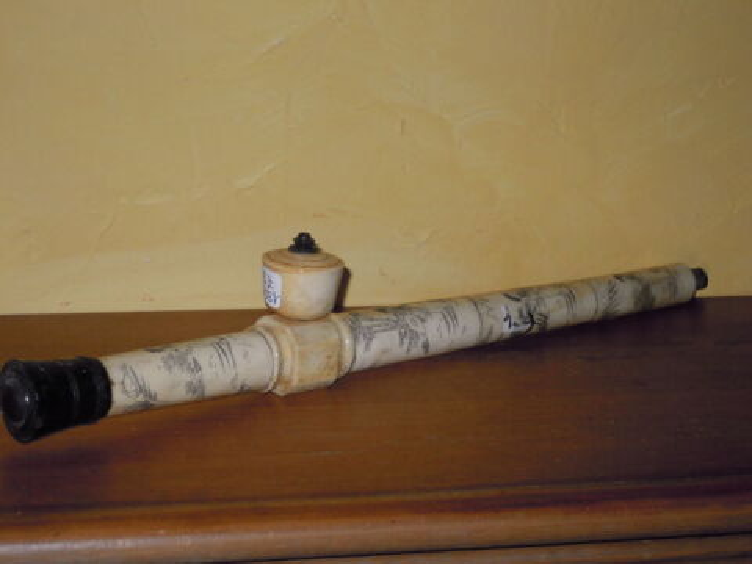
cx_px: 376
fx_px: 1608
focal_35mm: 74
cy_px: 282
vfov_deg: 19.9
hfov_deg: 26.3
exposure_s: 1/50
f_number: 4.4
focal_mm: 13.2
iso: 400
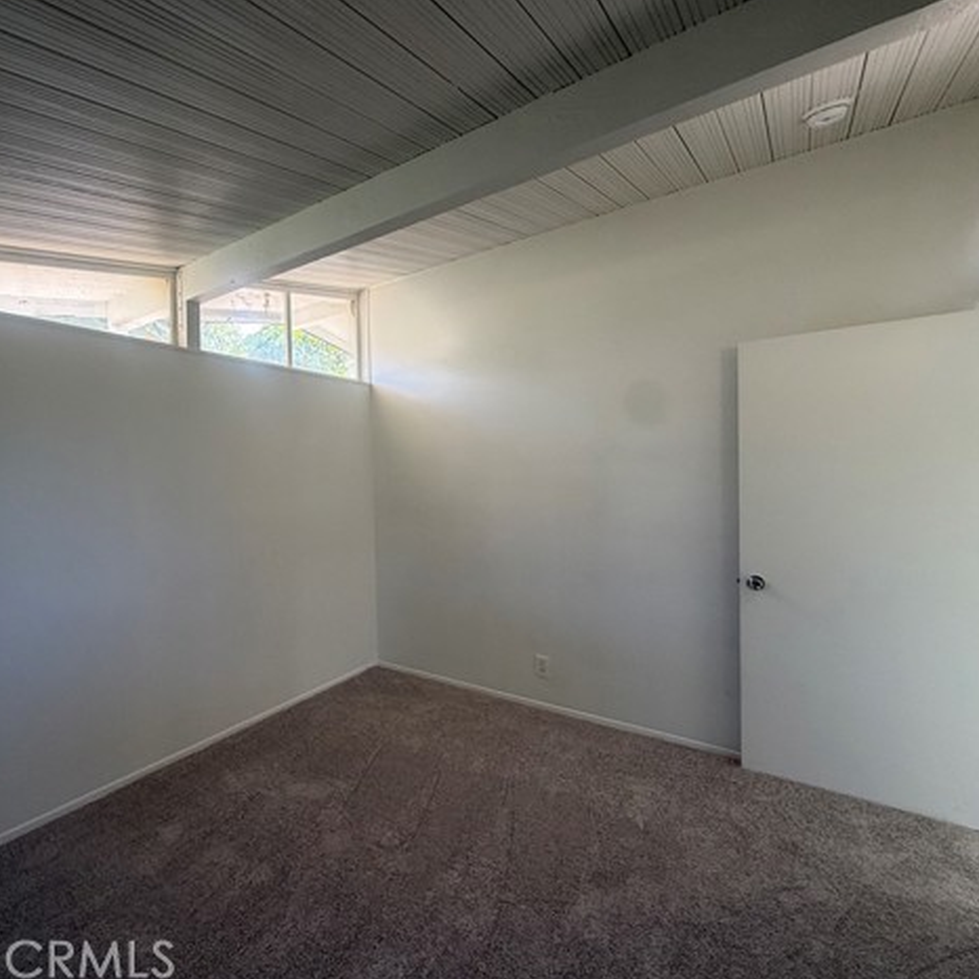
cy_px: 485
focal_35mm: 17
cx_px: 347
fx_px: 544
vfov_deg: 84.0
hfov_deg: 81.8
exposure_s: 1/99
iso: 160
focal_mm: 2.22
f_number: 2.2
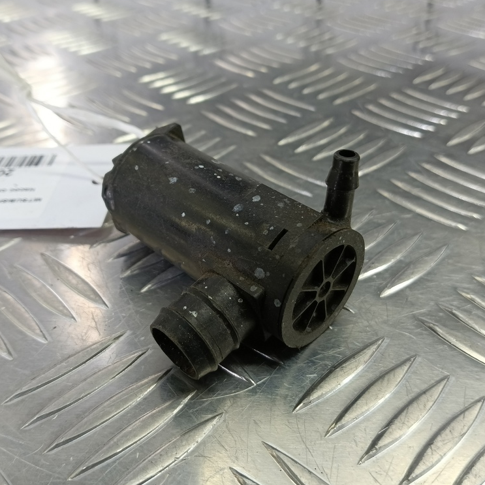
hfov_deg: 57.3
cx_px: 234
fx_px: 444
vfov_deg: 57.3
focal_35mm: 28
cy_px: 241
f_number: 1.6
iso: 126
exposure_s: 1/50
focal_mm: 4.11
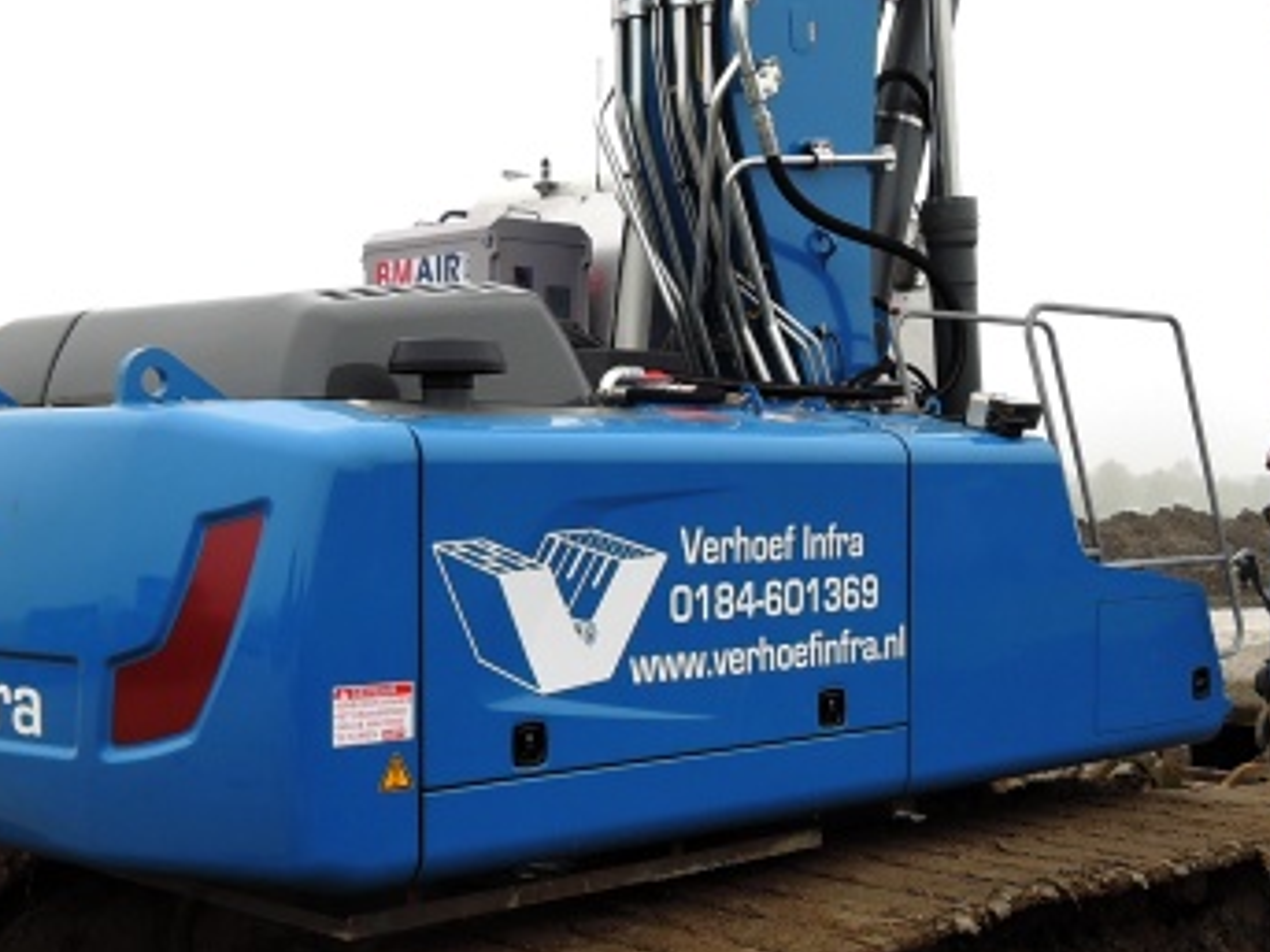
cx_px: 729
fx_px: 2054
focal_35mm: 56
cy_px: 482
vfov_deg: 26.1
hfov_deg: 34.3
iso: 80
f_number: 2.8
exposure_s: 1/50
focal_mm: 5.1
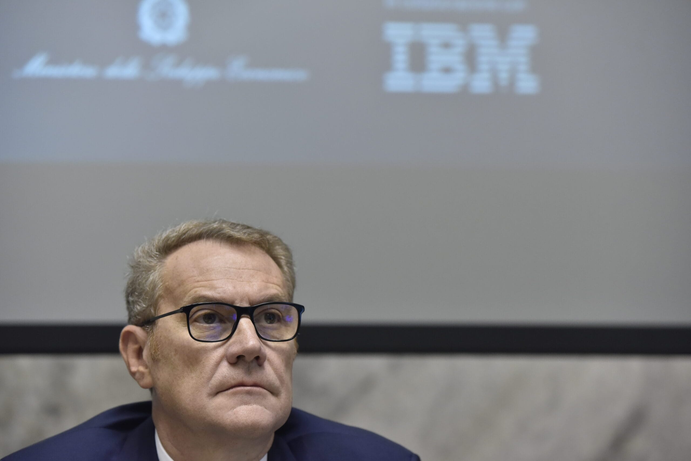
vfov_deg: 11.4
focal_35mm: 120
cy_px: 230
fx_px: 2304
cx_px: 346
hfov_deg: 17.1
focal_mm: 120
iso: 2500
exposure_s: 1/200
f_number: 3.5
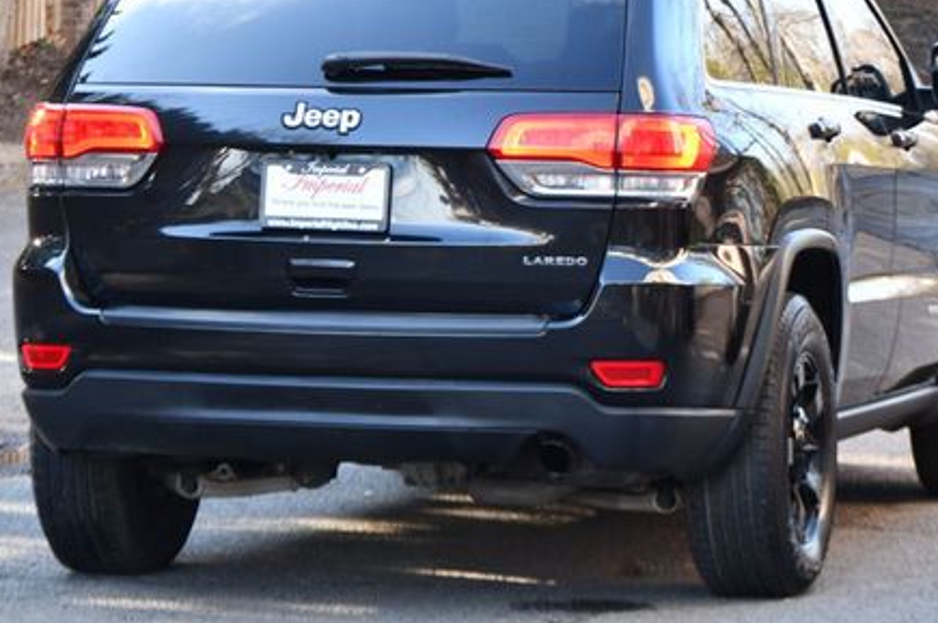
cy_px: 207
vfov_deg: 7.6
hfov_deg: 11.4
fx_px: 4711
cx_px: 502
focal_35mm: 181
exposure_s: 1/250
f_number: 4.8
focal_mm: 82
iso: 720
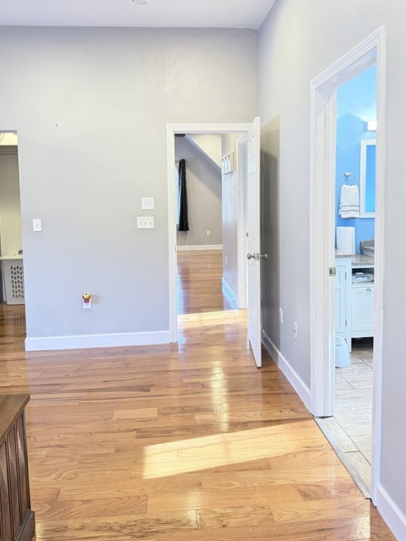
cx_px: 197
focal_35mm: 28
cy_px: 235
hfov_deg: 49.8
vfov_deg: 63.2
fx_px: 438
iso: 500
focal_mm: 6.76
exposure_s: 1/60
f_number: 1.78
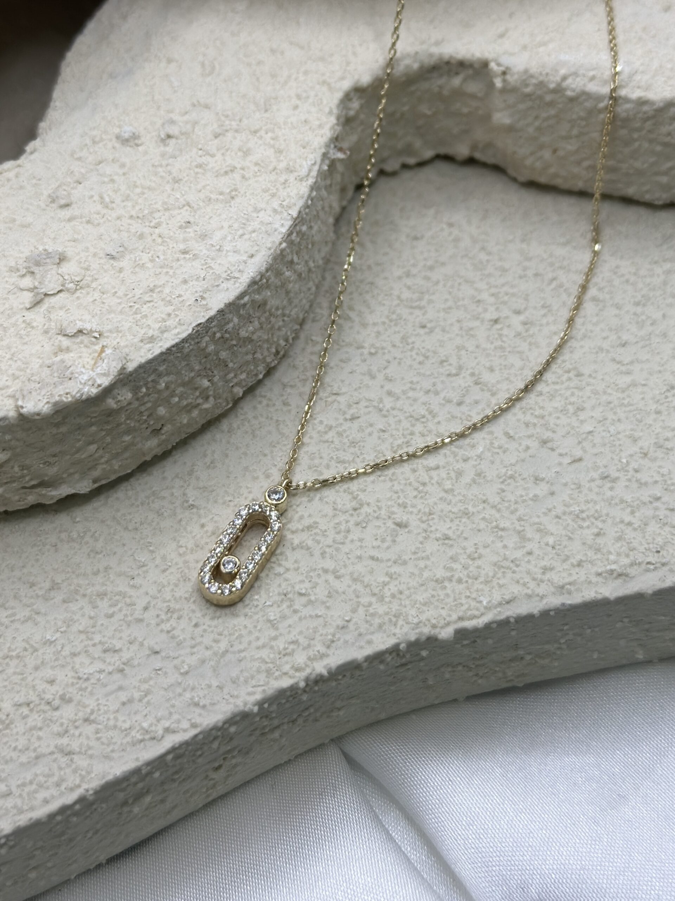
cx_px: 338
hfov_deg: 30.3
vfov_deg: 39.7
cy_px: 450
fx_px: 1248
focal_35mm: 48
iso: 80
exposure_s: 1/1848
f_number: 1.78
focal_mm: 6.86
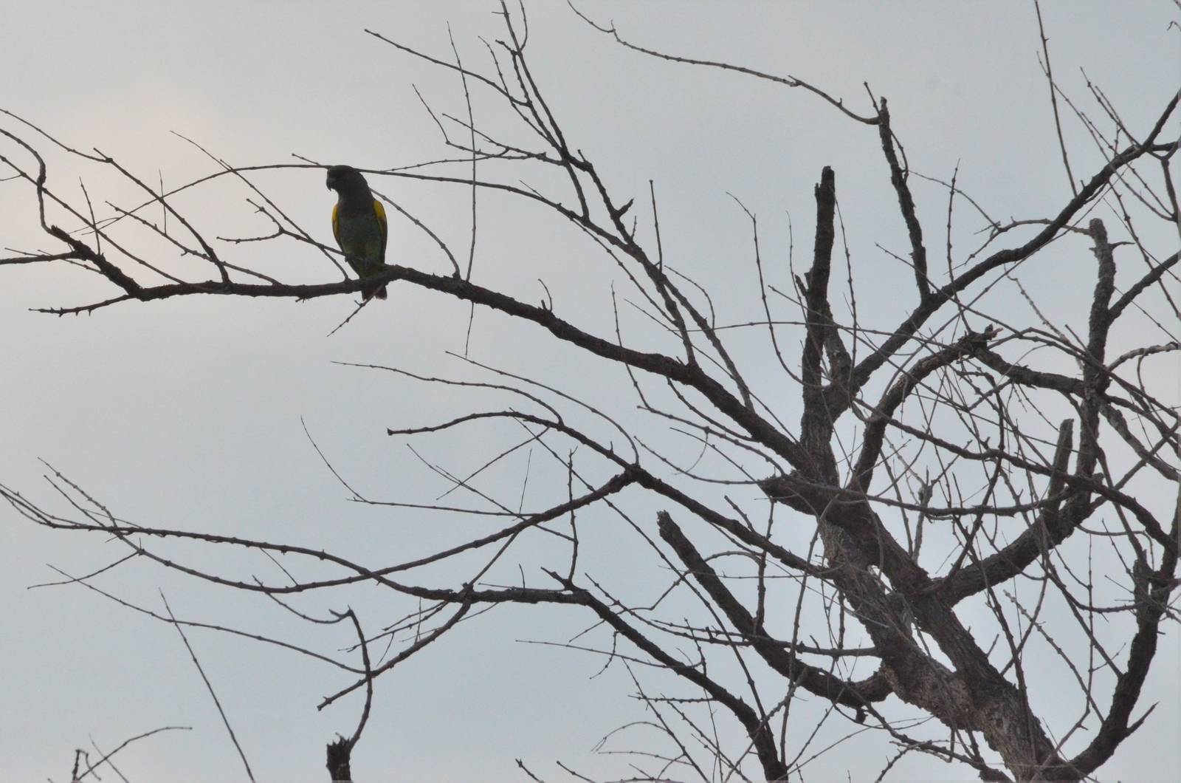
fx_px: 24555
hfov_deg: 2.8
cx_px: 590
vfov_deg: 1.8
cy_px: 392
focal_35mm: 750
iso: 2500
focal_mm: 500
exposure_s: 1/3200
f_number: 14
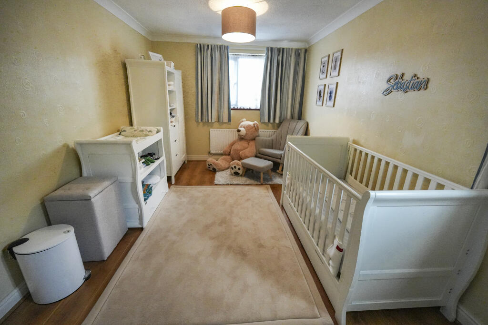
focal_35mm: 16
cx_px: 244
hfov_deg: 97.6
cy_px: 162
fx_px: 214
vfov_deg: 74.6
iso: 3200
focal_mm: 10.5
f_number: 4
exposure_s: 1/160
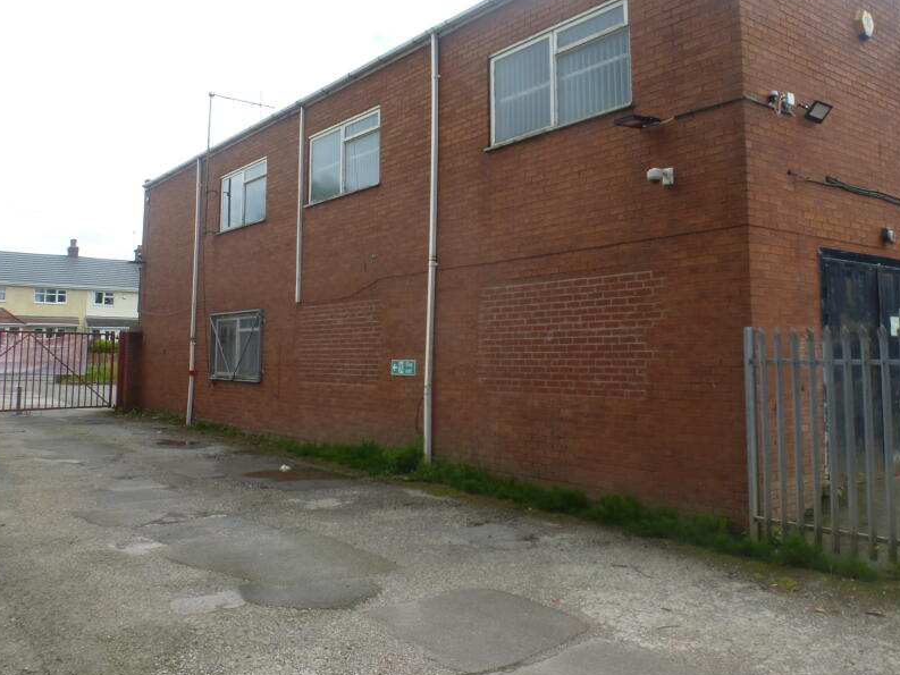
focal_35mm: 31
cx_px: 550
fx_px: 806
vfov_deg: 45.2
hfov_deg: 57.8
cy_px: 272
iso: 100
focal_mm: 4.3
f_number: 4
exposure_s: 1/320
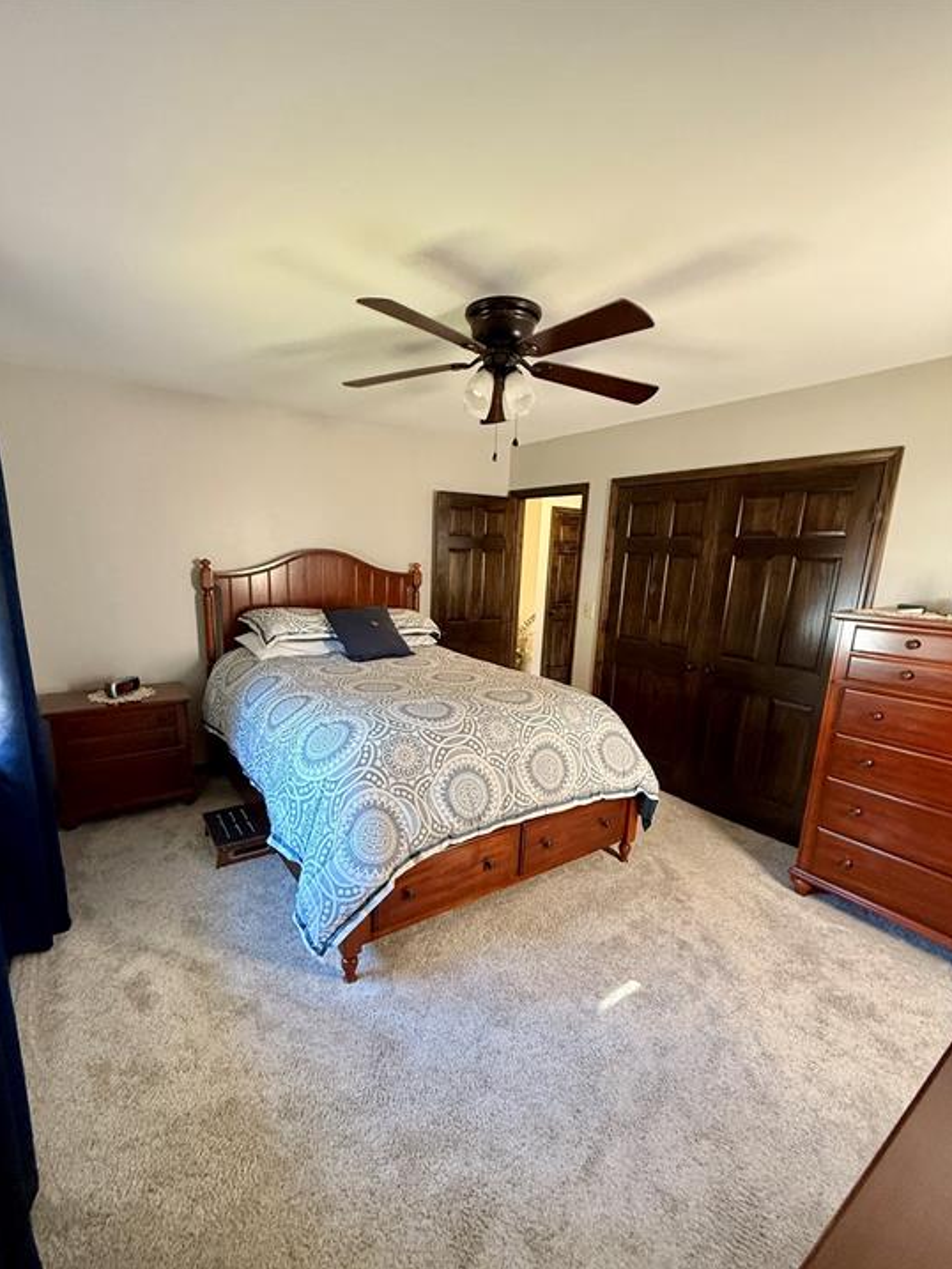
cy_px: 676
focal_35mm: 15
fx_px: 550
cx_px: 449
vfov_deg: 98.0
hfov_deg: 81.7
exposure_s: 1/60
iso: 500
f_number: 2.2
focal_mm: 2.22
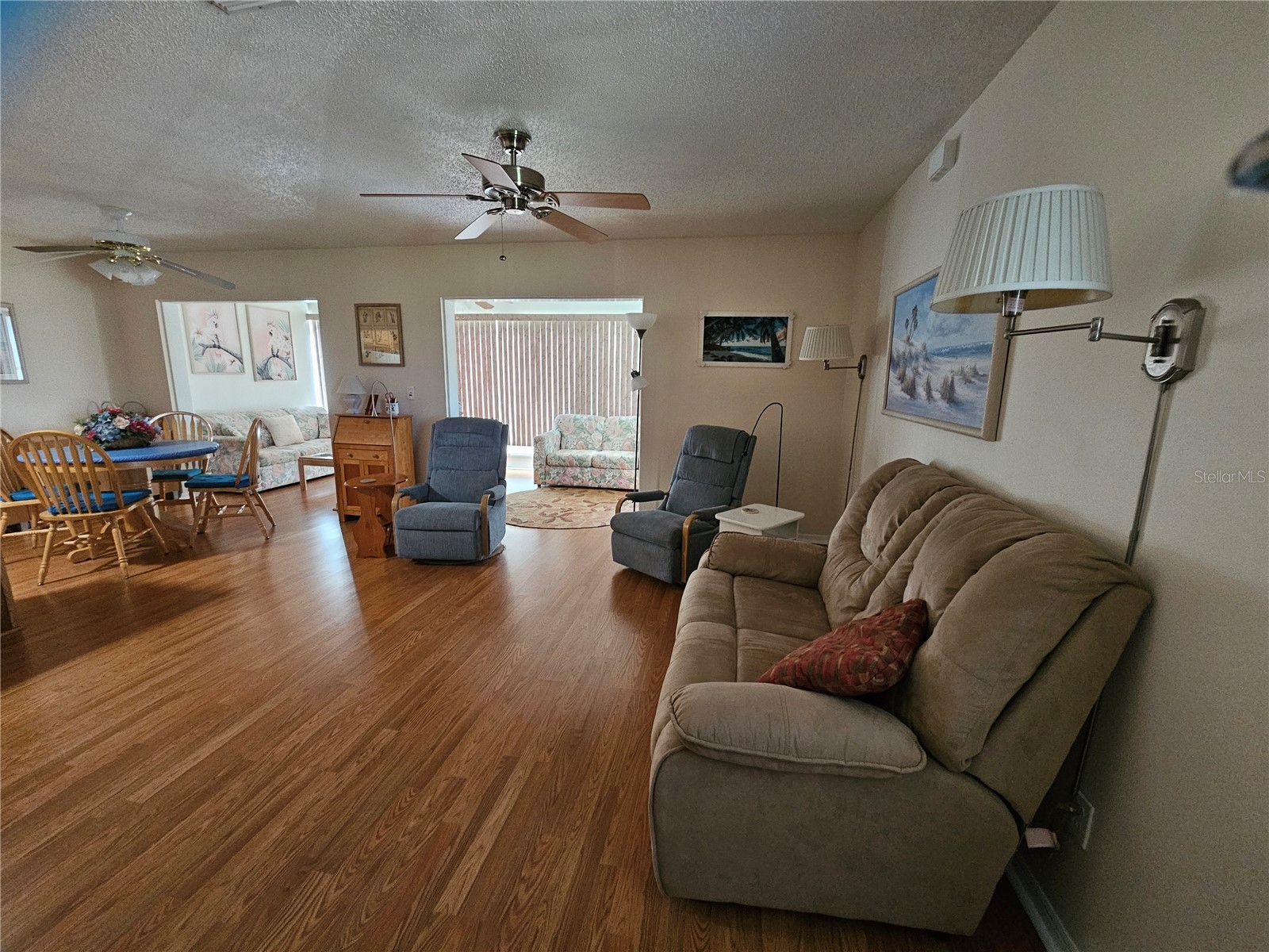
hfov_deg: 106.2
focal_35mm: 13
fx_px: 477
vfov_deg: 89.9
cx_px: 634
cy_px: 476
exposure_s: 1/24
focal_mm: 2.2
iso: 640
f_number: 2.2
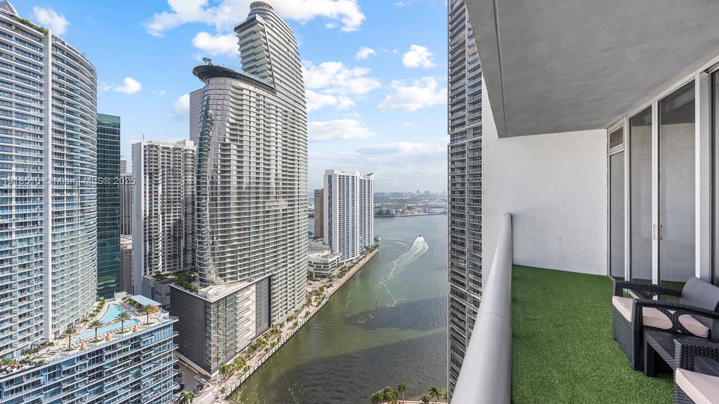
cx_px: 356
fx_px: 286
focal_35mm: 15
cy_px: 182
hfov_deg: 103.0
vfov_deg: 70.4
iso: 64
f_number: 8
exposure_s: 1/30
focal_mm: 14
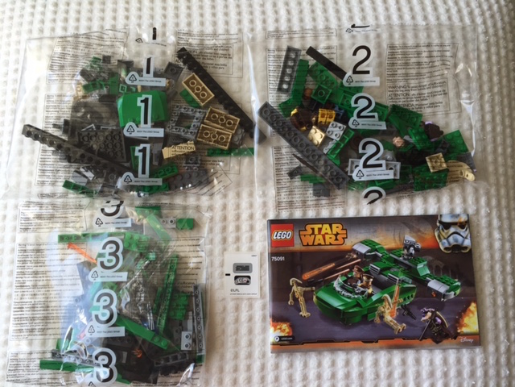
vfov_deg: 48.2
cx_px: 258
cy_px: 194
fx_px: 431
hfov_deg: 61.7
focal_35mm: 29
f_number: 2.2
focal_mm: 4.15
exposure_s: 1/120
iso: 50
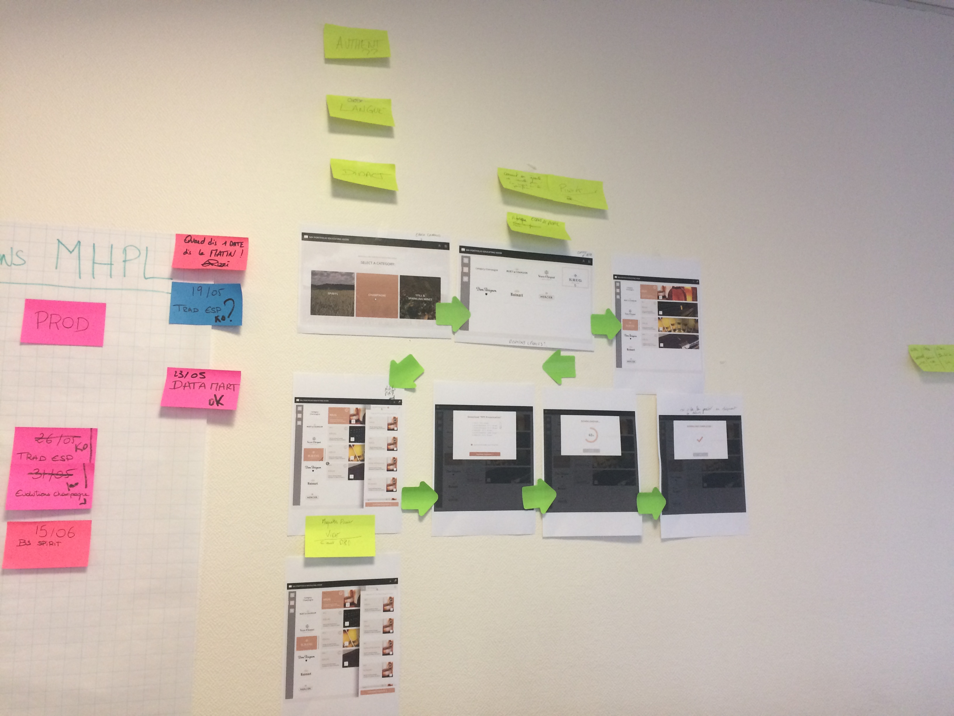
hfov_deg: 61.7
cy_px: 358
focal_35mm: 29
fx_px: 799
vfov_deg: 48.2
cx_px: 477
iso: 160
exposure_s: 1/33
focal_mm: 4.15
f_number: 2.2
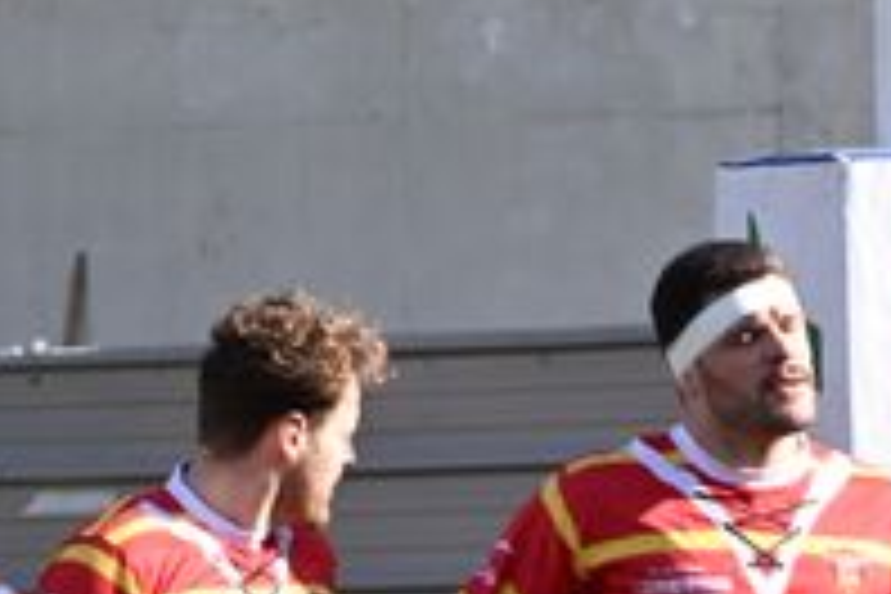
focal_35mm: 1179
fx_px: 29178
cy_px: 648
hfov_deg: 1.7
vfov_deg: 1.2
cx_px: 558
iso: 400
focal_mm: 300
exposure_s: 1/125
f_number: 16
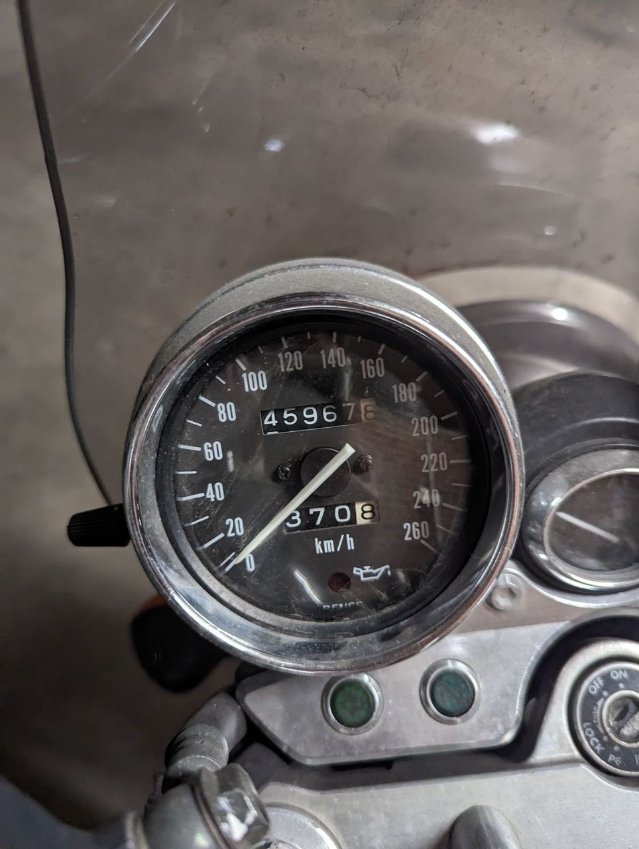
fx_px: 589
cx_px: 320
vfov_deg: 71.5
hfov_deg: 56.9
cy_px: 424
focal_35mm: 24
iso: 1317
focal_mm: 6.81
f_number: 1.85
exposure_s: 1/33.6
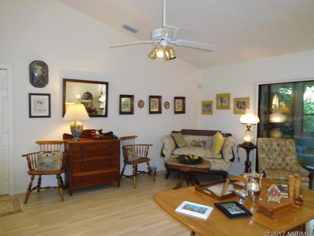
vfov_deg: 54.9
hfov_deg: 69.4
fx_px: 227
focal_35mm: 25
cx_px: 157
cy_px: 118
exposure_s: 1/30
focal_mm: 4.5
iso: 450
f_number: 3.4
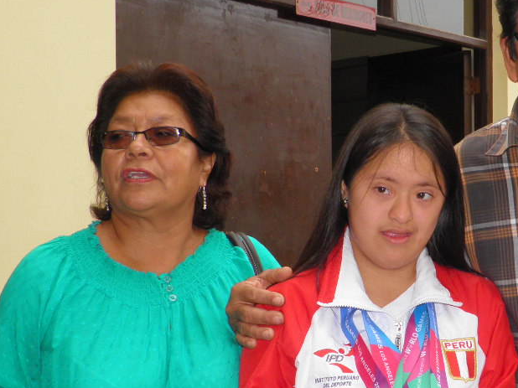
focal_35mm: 58
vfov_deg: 25.1
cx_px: 386
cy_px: 244
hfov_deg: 32.6
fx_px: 868
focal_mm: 4.9
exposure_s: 1/80
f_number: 5
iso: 50
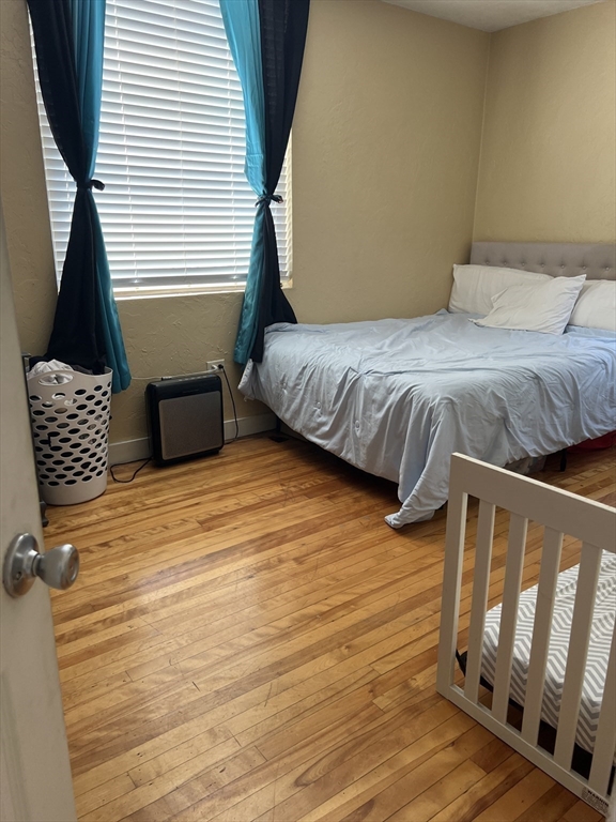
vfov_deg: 67.3
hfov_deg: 53.1
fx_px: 617
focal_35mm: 26
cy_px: 411
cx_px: 308
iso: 80
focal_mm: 5.7
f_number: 1.5
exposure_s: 1/120
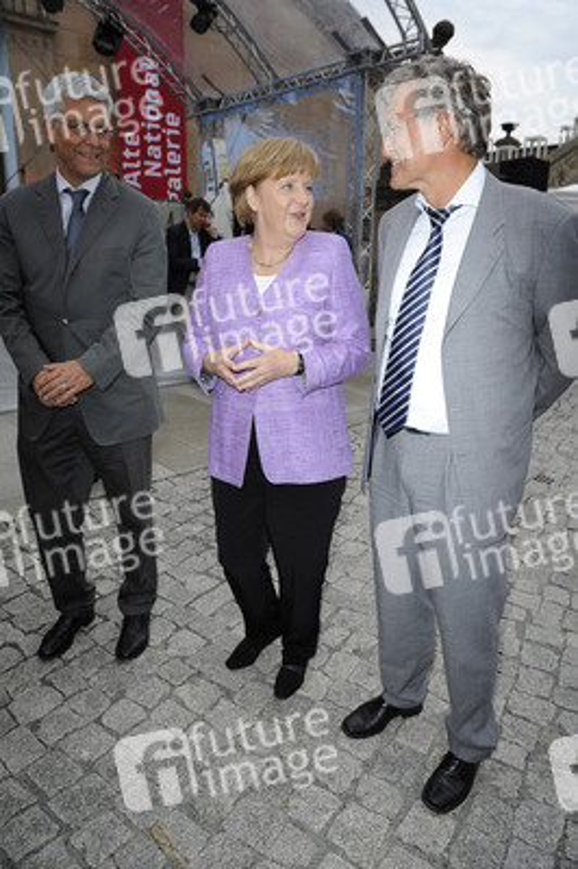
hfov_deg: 53.1
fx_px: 579
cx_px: 289
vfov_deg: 73.8
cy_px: 434
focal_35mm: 24
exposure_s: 1/160
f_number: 5.6
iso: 800
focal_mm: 24
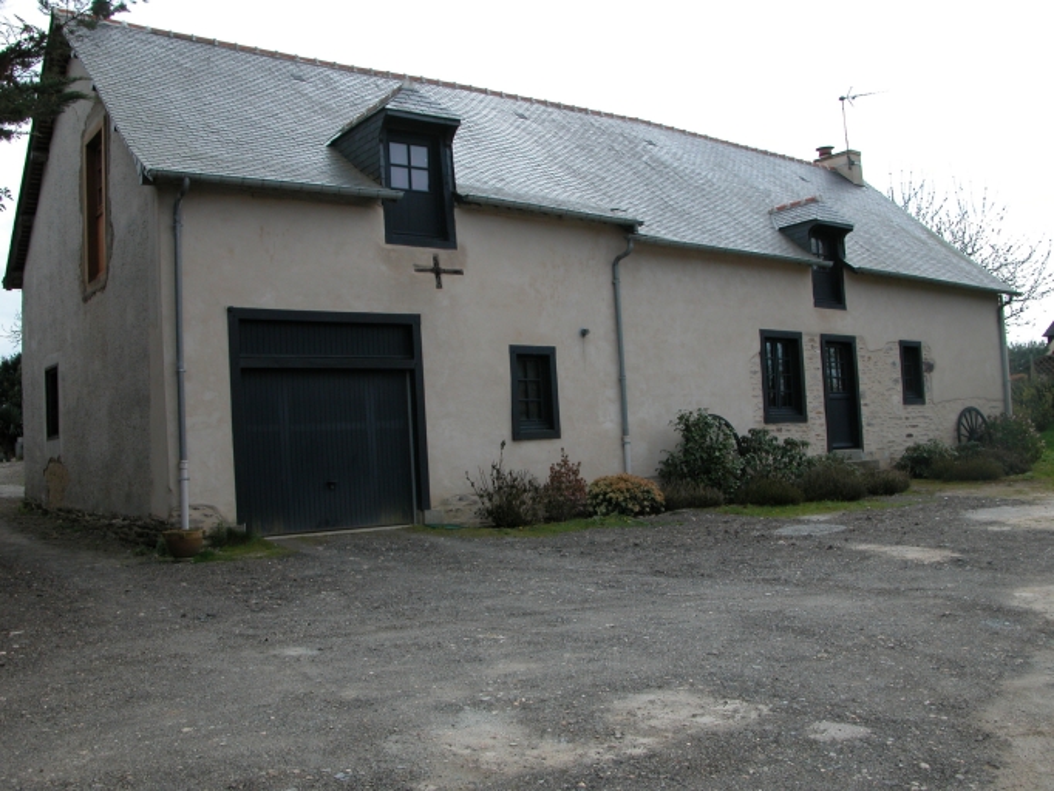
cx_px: 527
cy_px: 396
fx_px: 1066
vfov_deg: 40.7
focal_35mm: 35
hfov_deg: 52.6
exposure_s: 1/269
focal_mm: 8.9
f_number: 6.3
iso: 100
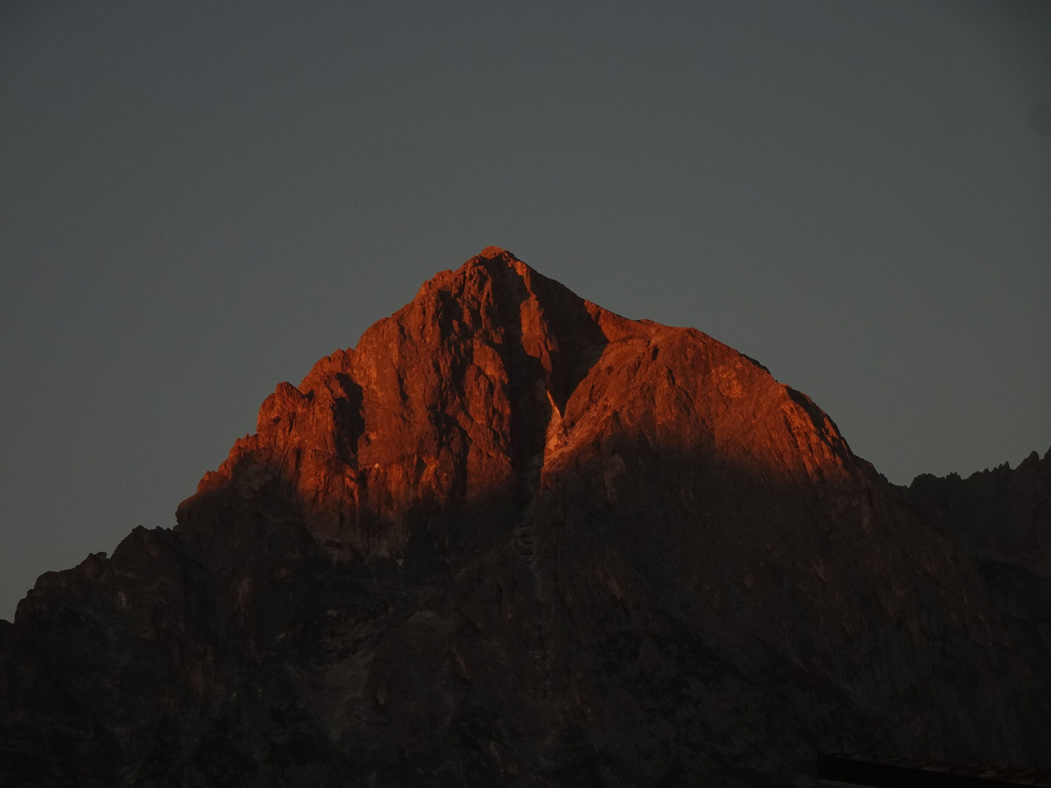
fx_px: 5556
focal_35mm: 183
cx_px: 526
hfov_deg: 10.8
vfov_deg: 8.1
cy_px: 394
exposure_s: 1/125
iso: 80
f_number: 5.6
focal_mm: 29.41
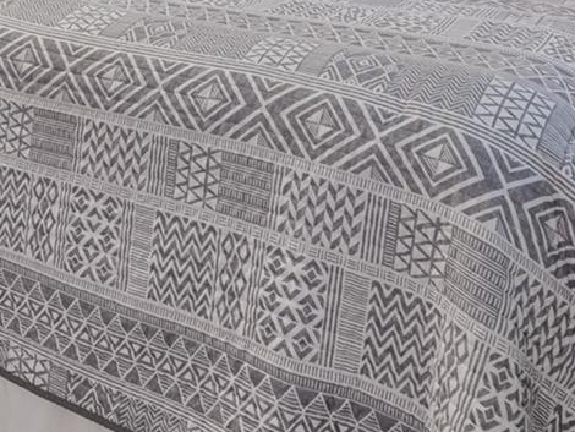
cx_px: -20
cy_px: -255
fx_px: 1113
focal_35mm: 67
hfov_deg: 27.1
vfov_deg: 18.8
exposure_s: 1.3
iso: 500
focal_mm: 16
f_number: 8
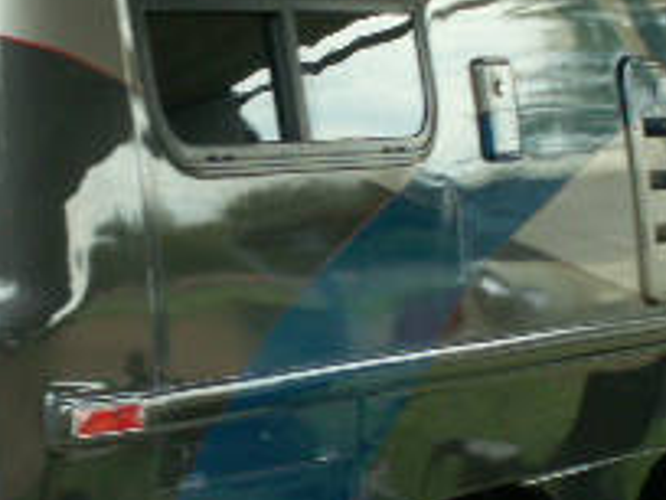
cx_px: 196
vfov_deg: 7.5
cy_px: 157
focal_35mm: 198
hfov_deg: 10.0
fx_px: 3809
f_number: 4
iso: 50
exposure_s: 1/60
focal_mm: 10.49
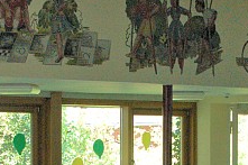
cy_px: 191
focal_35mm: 135
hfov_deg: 15.2
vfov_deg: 10.0
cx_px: 160
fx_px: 929
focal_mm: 34
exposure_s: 1/160
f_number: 6.3
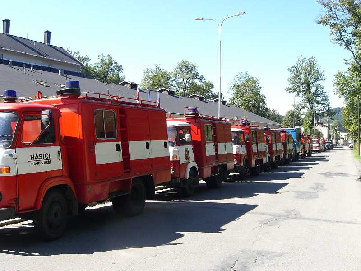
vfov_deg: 37.7
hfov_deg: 49.0
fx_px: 396
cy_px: 136
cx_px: 180
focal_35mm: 38
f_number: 4.4
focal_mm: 6.3
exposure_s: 1/200
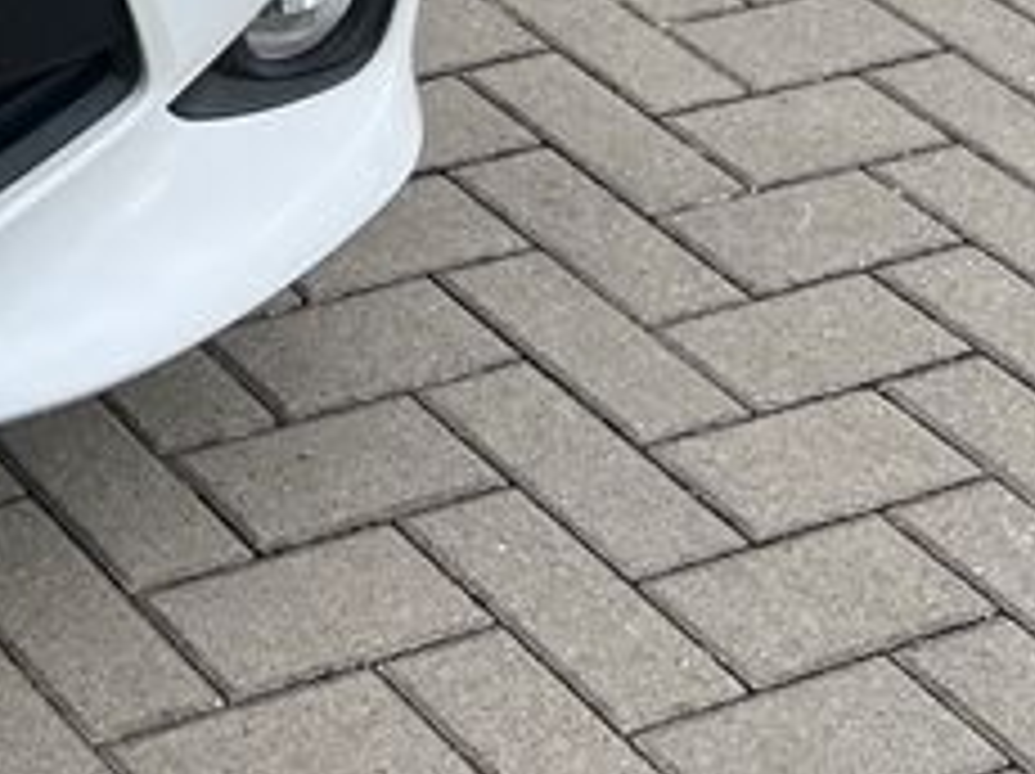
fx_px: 3465
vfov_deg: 11.6
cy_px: -734
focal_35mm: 116
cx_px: -904
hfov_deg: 14.6
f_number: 1.6
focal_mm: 5.1
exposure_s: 1/2179
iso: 50
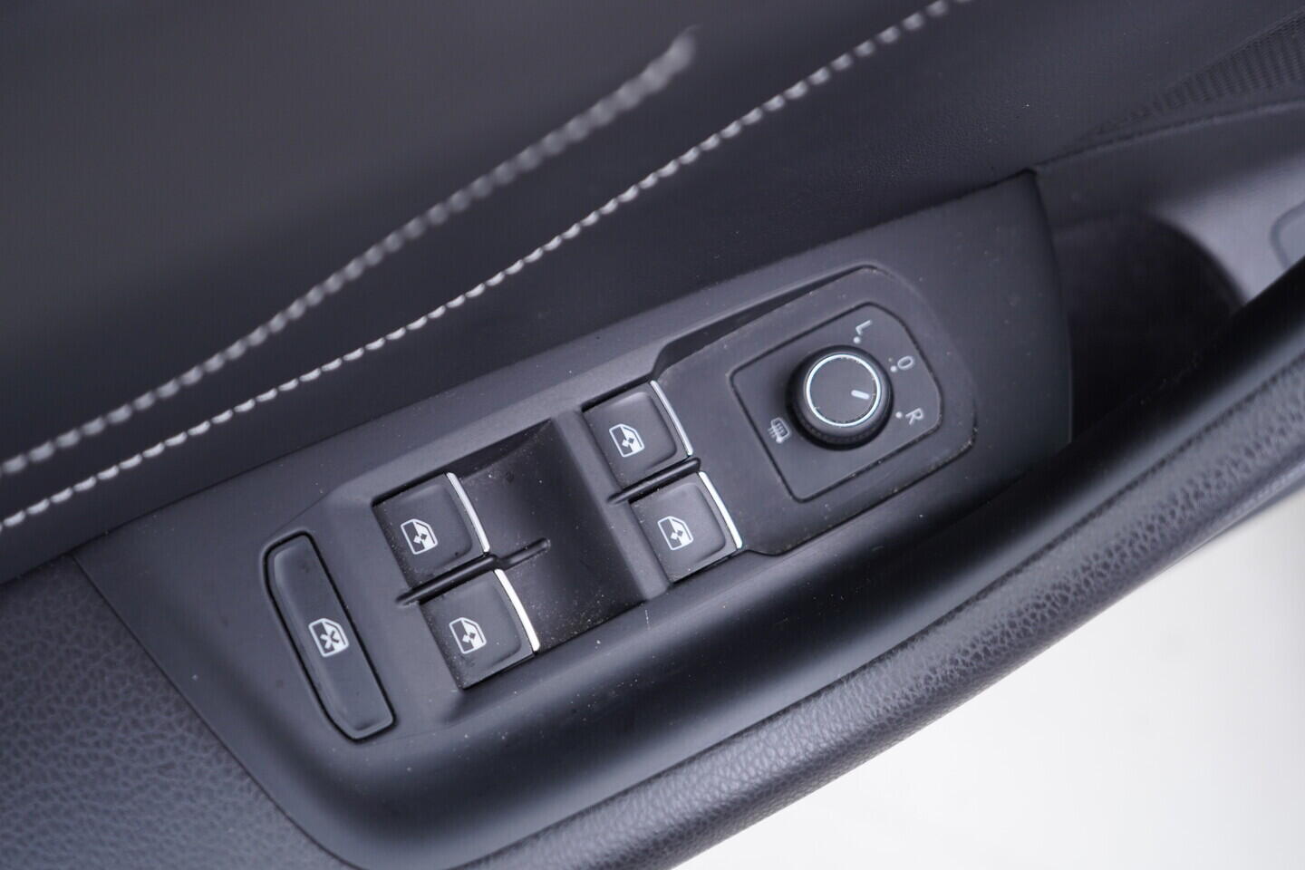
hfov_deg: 53.1
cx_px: 652
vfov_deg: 36.9
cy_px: 435
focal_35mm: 36
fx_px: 1305
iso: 320
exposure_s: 1/40
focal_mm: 24
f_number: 2.8
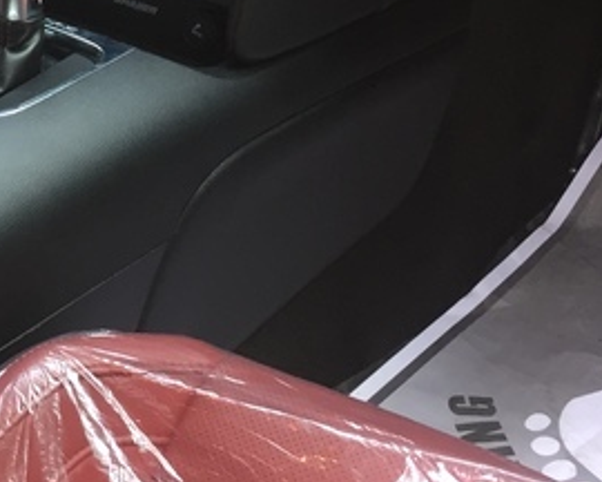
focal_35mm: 84
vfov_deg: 17.3
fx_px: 1497
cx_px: 58
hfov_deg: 22.2
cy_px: -116
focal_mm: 4.15
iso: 32
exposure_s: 1/33
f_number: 2.2
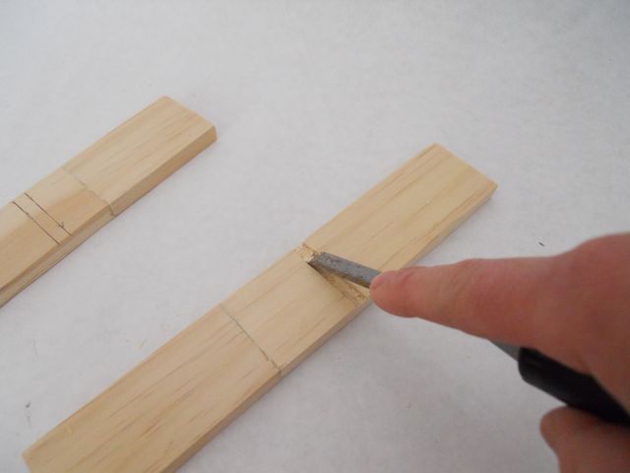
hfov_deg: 63.4
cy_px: 236
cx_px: 315
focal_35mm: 28
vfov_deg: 49.7
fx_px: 510
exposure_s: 1/125
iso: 640
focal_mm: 5
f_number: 2.7
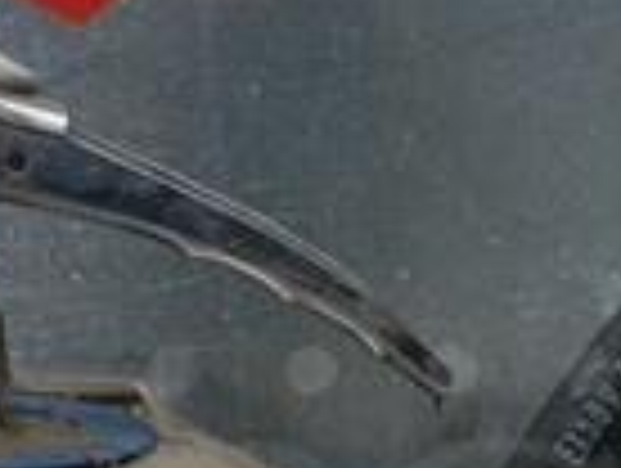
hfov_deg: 17.0
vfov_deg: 12.6
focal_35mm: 115
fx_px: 2067
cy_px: 554
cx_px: 450
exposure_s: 1/244
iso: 50
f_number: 2.4
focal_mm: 4.3
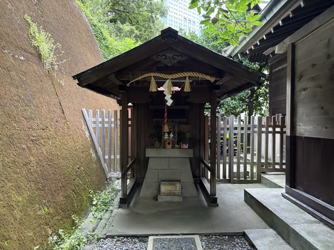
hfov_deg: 67.3
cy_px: 125
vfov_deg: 53.1
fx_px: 251
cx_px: 167
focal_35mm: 26
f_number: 1.6
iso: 500
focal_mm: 5.96
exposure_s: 1/50
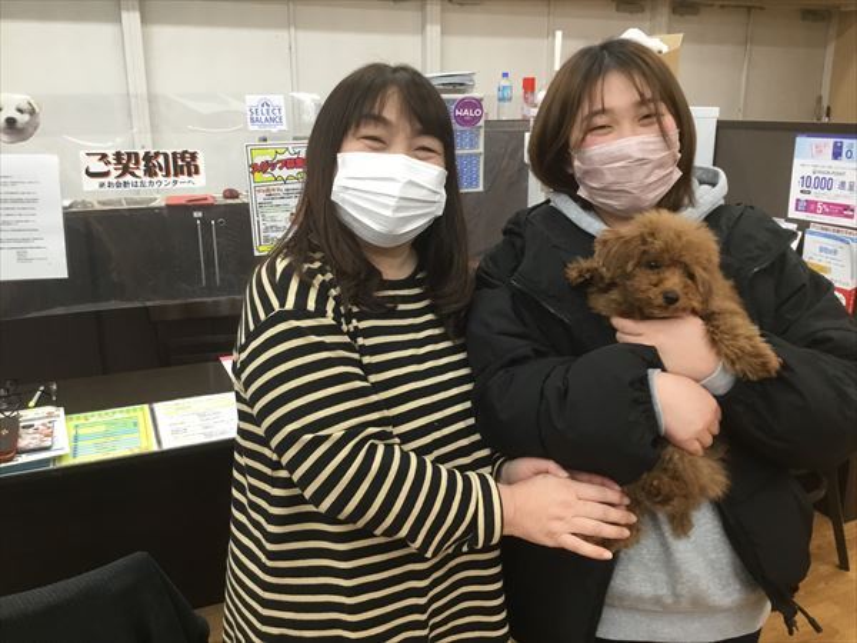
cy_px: 322
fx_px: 767
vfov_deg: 45.4
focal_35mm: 31
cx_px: 428
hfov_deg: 58.4
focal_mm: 3.3
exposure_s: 1/30
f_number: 2.4
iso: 80
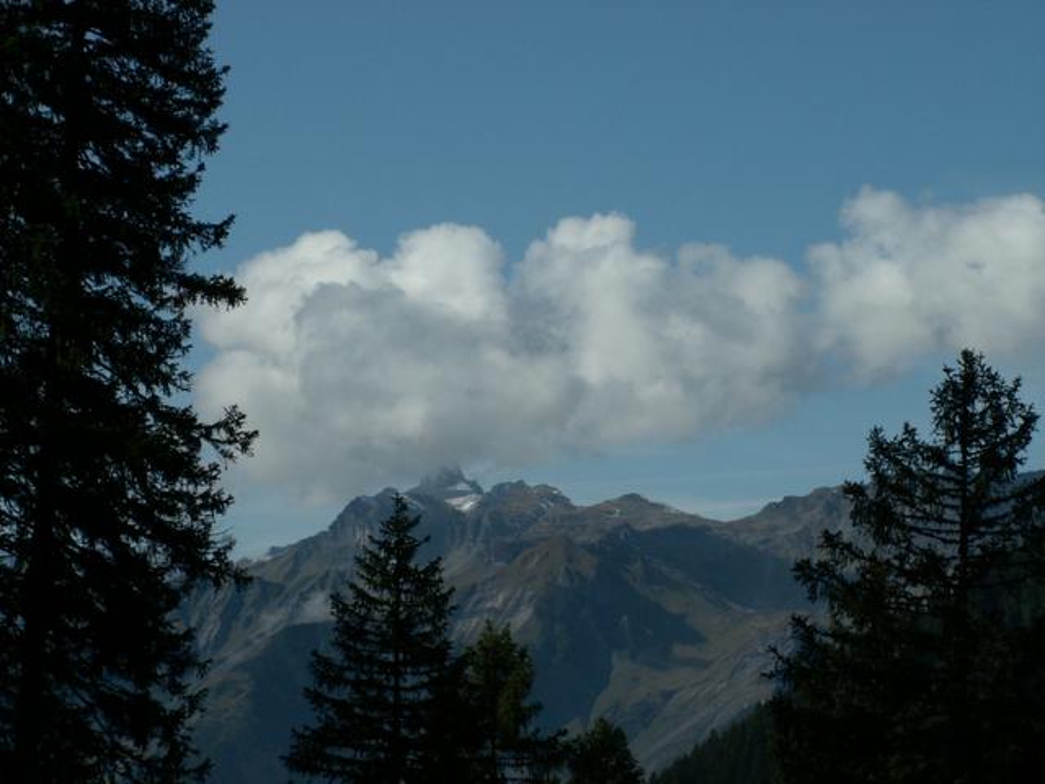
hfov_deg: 17.3
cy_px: 392
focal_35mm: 114
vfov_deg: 13.0
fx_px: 3441
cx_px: 522
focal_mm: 18.62
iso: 50
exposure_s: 1/400
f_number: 8
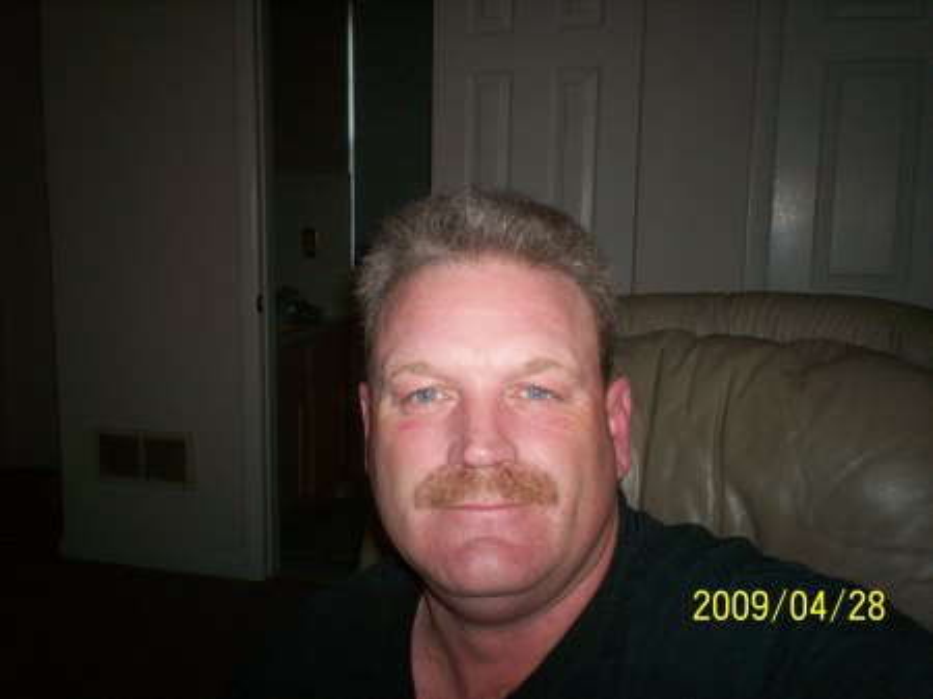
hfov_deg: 51.4
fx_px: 970
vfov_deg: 39.6
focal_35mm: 36
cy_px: 350
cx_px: 466
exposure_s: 1/60
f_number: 4.5
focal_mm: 6
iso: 140
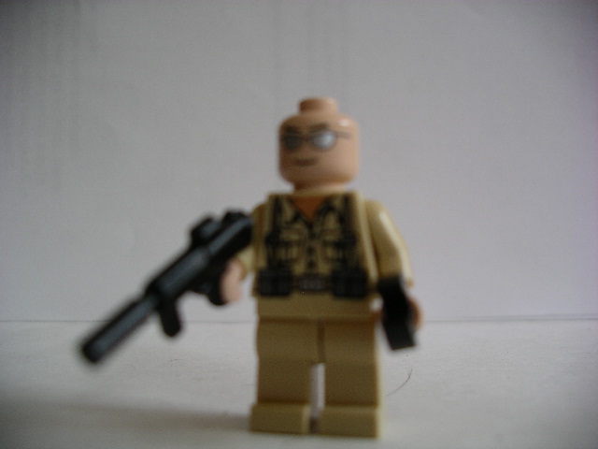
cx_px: 299
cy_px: 224
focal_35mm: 37
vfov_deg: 38.7
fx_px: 639
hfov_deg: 50.1
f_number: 2.8
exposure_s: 1/86
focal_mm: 7.8
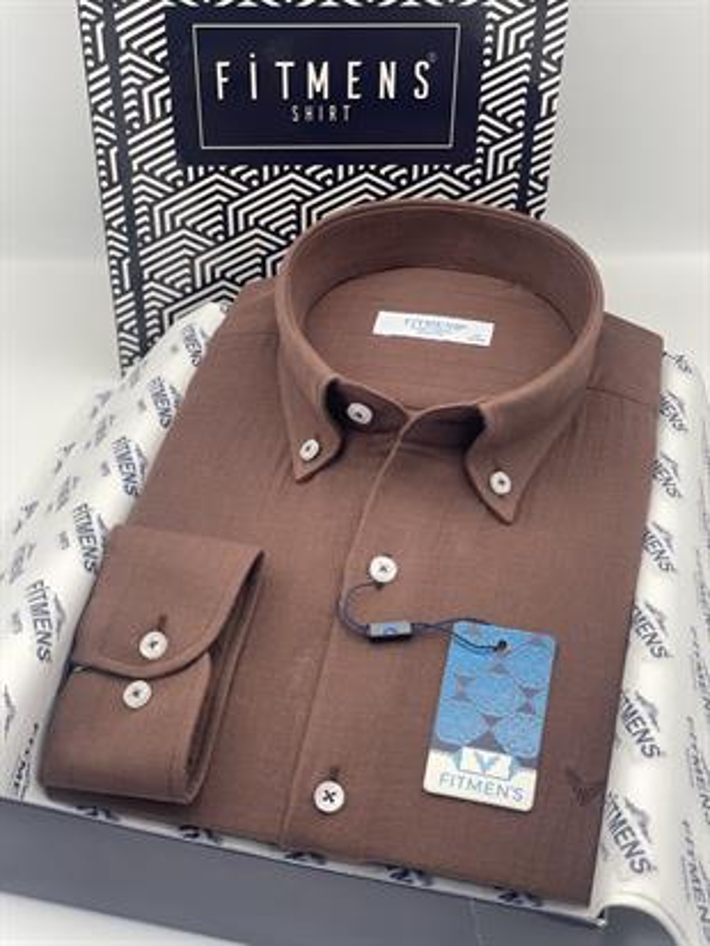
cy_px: 473
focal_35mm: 52
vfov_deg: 36.8
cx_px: 355
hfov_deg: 28.0
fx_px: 1421
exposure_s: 1/122
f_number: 2
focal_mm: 6
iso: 64
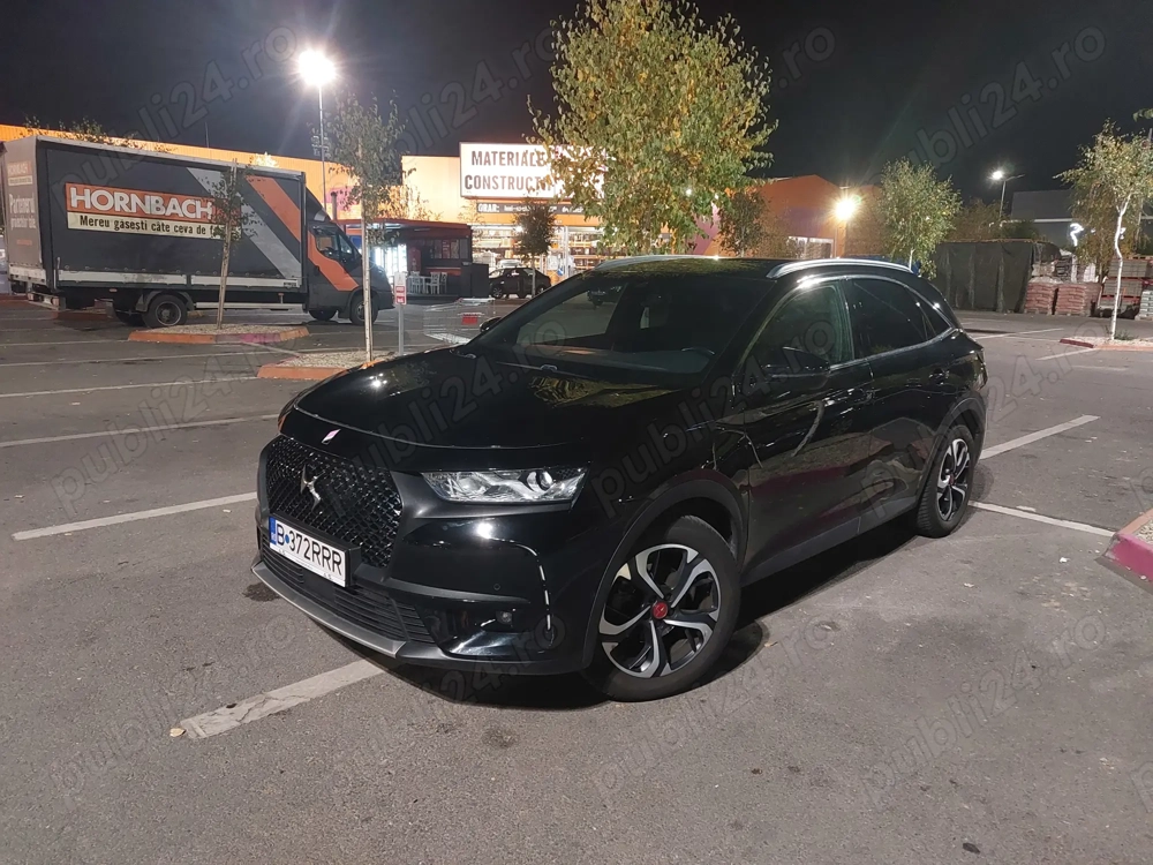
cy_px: 432
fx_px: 833
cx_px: 576
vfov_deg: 54.9
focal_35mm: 25
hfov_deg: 69.4
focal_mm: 5.23
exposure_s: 1/25
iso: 640
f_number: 1.8
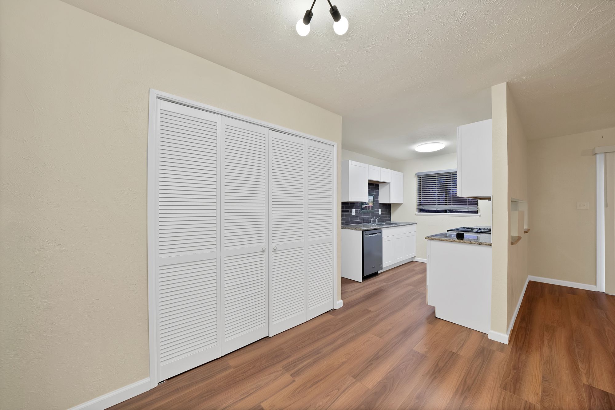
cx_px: 308
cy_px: 205
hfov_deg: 112.6
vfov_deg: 90.0
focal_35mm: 12
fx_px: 205
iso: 640
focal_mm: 12
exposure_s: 1/6
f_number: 9
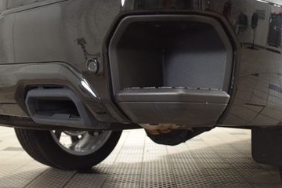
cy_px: 62
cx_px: 118
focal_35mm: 48
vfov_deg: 27.9
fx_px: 376
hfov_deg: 41.0
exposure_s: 1/60
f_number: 3.5
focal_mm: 18
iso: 1800
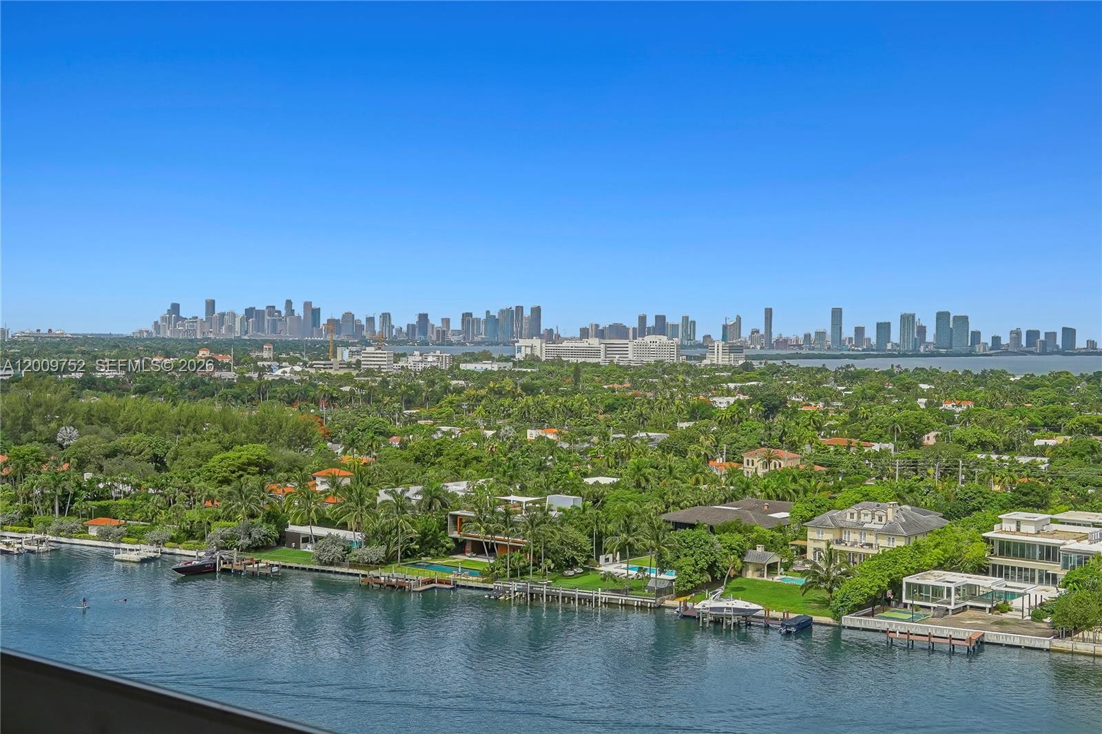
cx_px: 551
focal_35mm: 45
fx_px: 1377
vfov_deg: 29.9
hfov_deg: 43.6
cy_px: 367
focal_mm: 30
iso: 320
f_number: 11
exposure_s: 1/640
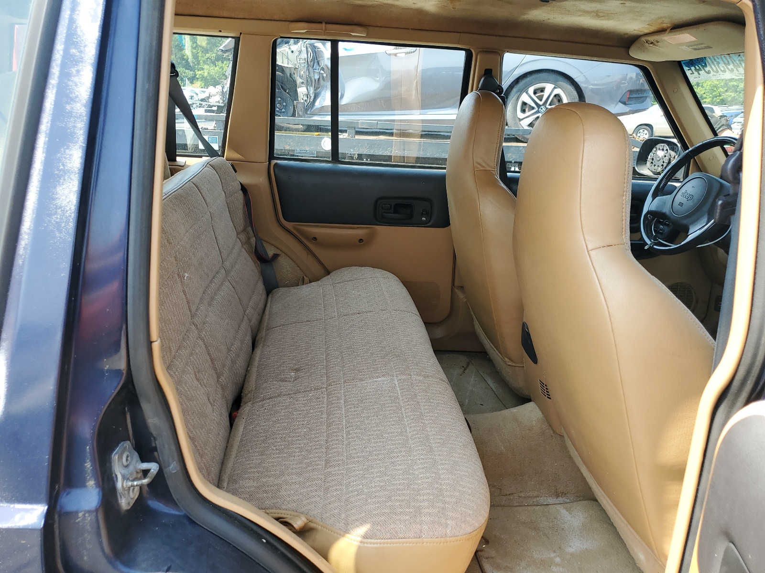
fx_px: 575
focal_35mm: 26
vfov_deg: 53.1
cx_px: 382
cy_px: 286
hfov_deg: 67.3
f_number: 1.5
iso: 50
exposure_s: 1/357
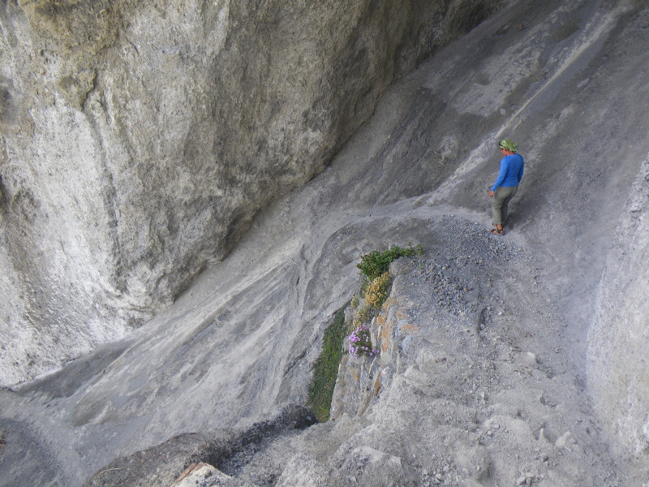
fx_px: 525
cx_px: 324
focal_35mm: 28
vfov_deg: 49.7
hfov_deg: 63.4
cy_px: 244
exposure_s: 1/80
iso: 50
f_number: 4.2
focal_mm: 5
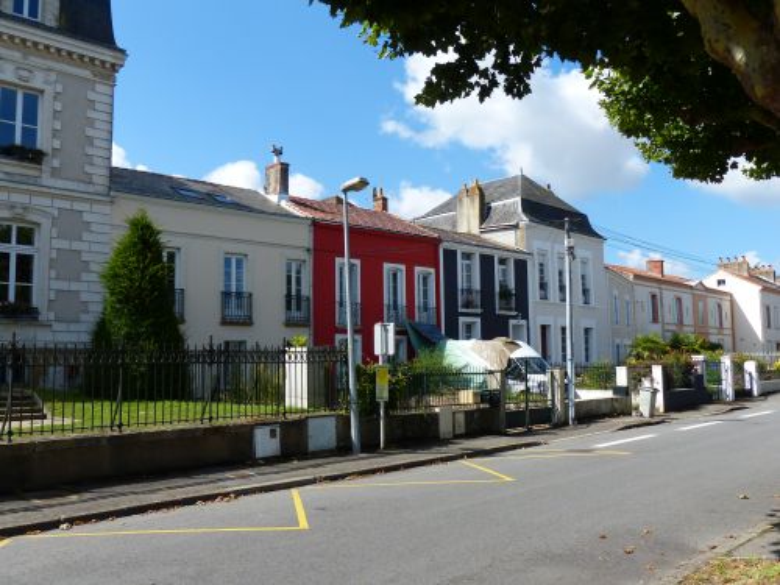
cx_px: 390
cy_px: 292
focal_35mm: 32
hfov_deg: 56.8
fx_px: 721
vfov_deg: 44.2
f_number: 4
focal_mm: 5.8
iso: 100
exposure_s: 1/800
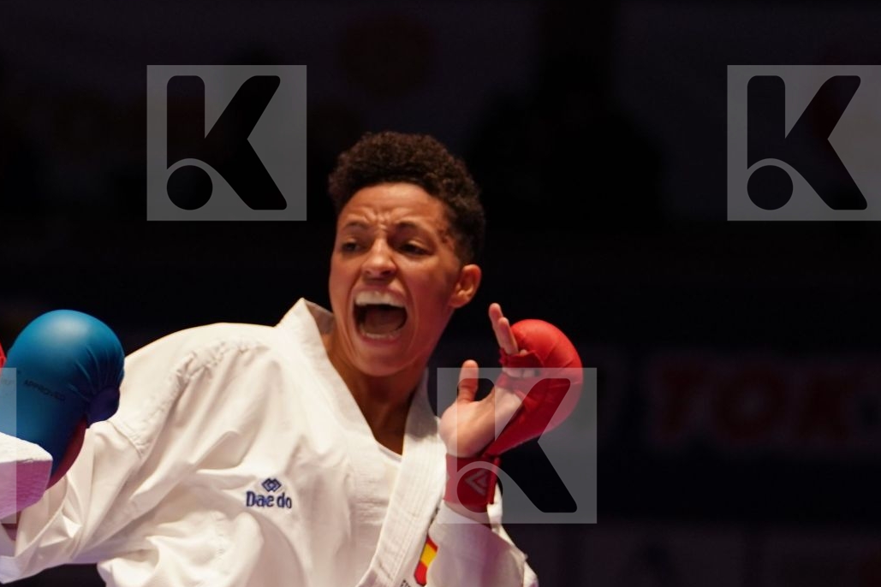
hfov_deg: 5.8
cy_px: 446
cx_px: 227
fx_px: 8736
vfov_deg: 3.8
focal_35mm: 357
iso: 1000
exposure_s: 1/1000
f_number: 2.8
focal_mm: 136
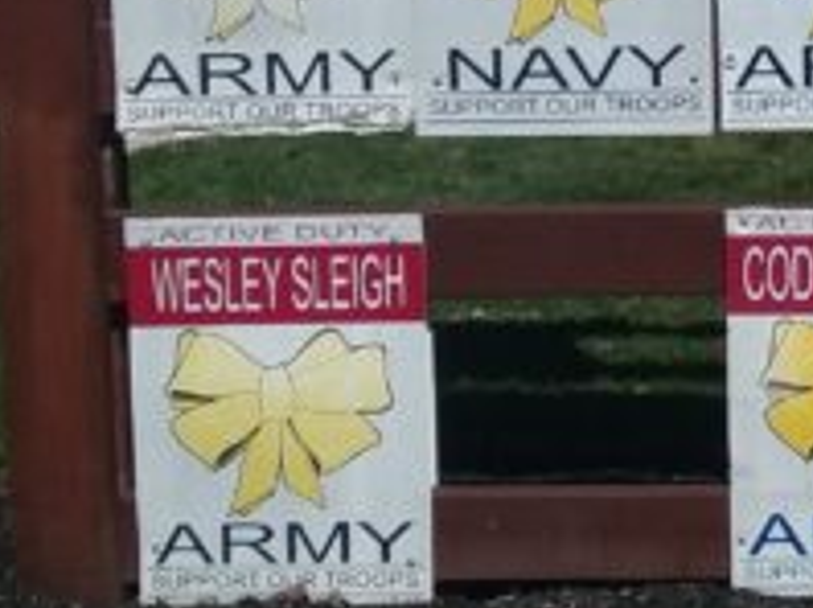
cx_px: 920
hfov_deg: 21.1
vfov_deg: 16.2
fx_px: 2064
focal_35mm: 88
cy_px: -90
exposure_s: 1/3663
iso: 40
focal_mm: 2.47
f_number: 1.9
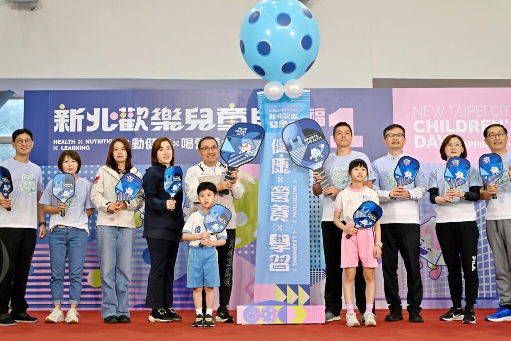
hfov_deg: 42.7
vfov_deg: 29.3
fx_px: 653
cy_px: 170
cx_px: 256
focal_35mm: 46
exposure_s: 1/125
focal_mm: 46
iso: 560
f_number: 4
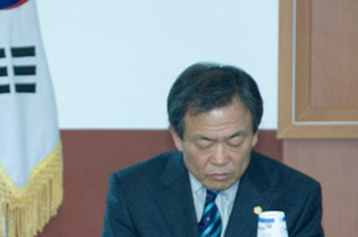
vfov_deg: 3.0
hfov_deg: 4.6
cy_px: 198
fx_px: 4477
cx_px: -110
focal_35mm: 451
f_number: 5.3
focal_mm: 112
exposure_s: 1/80
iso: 400
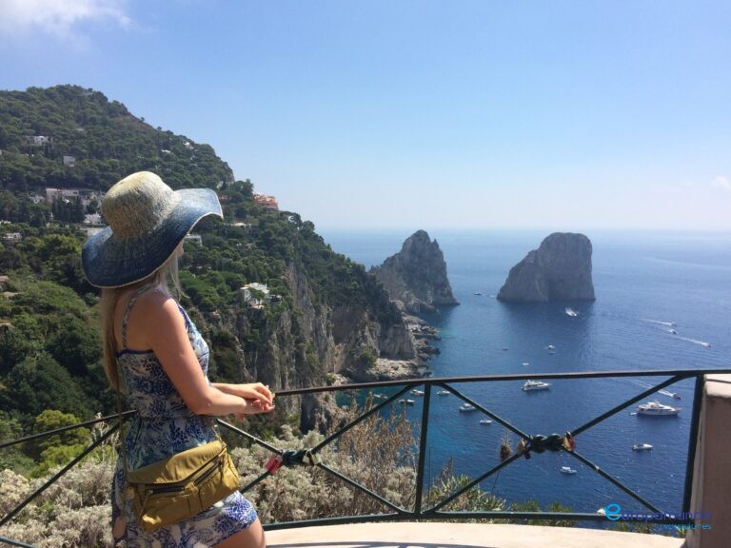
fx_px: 612
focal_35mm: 29
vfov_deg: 48.2
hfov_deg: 61.7
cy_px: 274
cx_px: 366
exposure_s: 1/2564
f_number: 2.2
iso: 32
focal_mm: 4.15
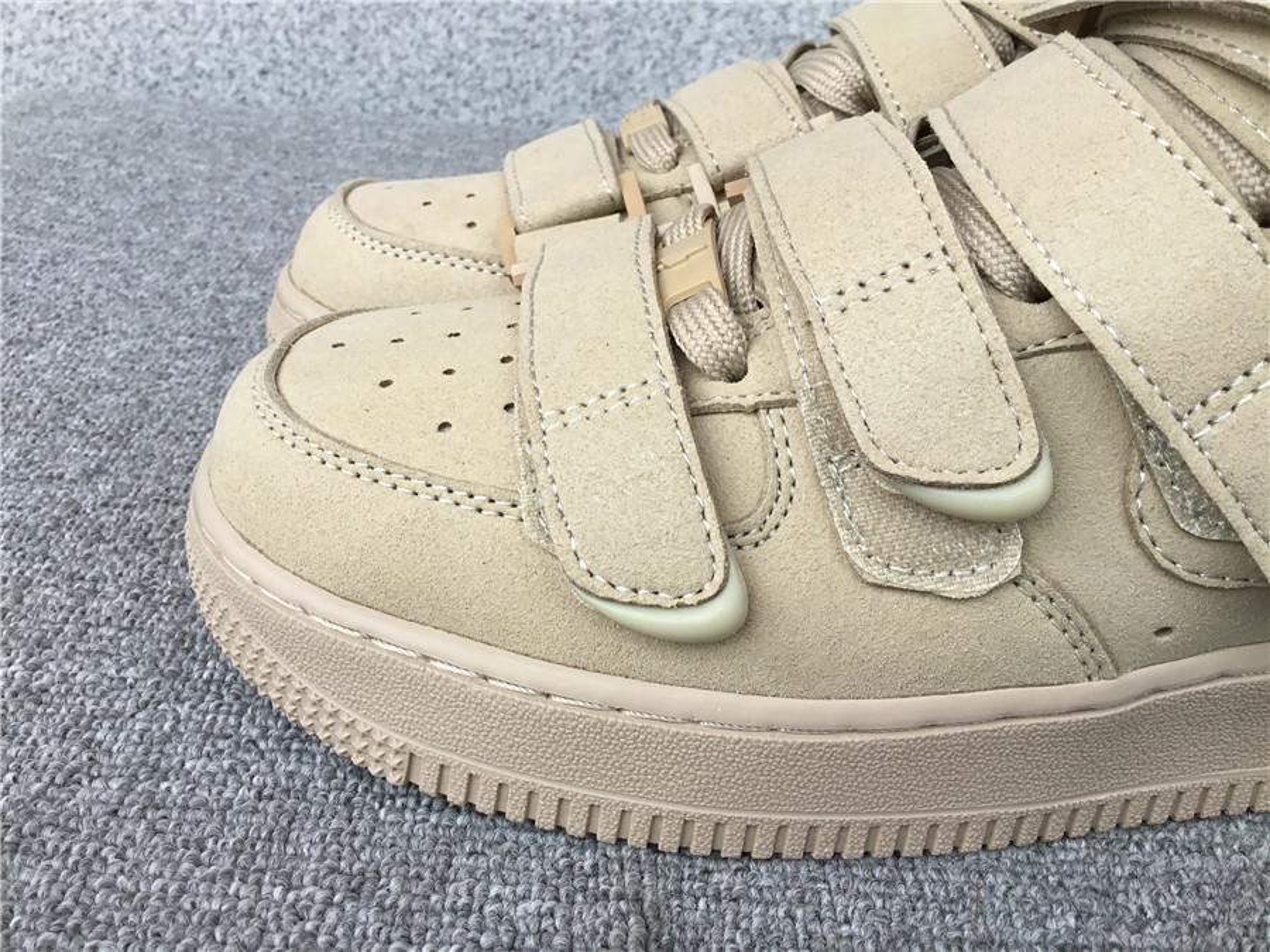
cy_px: 476
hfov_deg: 58.4
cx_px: 635
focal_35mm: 31
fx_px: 1137
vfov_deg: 45.4
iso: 25
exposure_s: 1/206
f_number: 2.4
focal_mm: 3.3
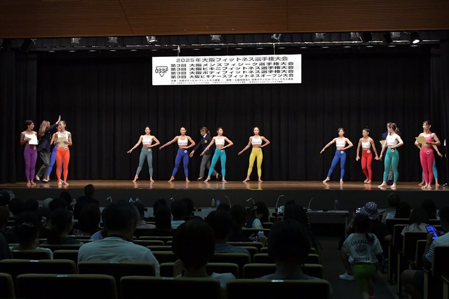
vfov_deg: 25.0
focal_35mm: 54
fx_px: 673
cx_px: 224
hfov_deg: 36.9
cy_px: 150
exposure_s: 1/400
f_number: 5.6
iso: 5000
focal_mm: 36
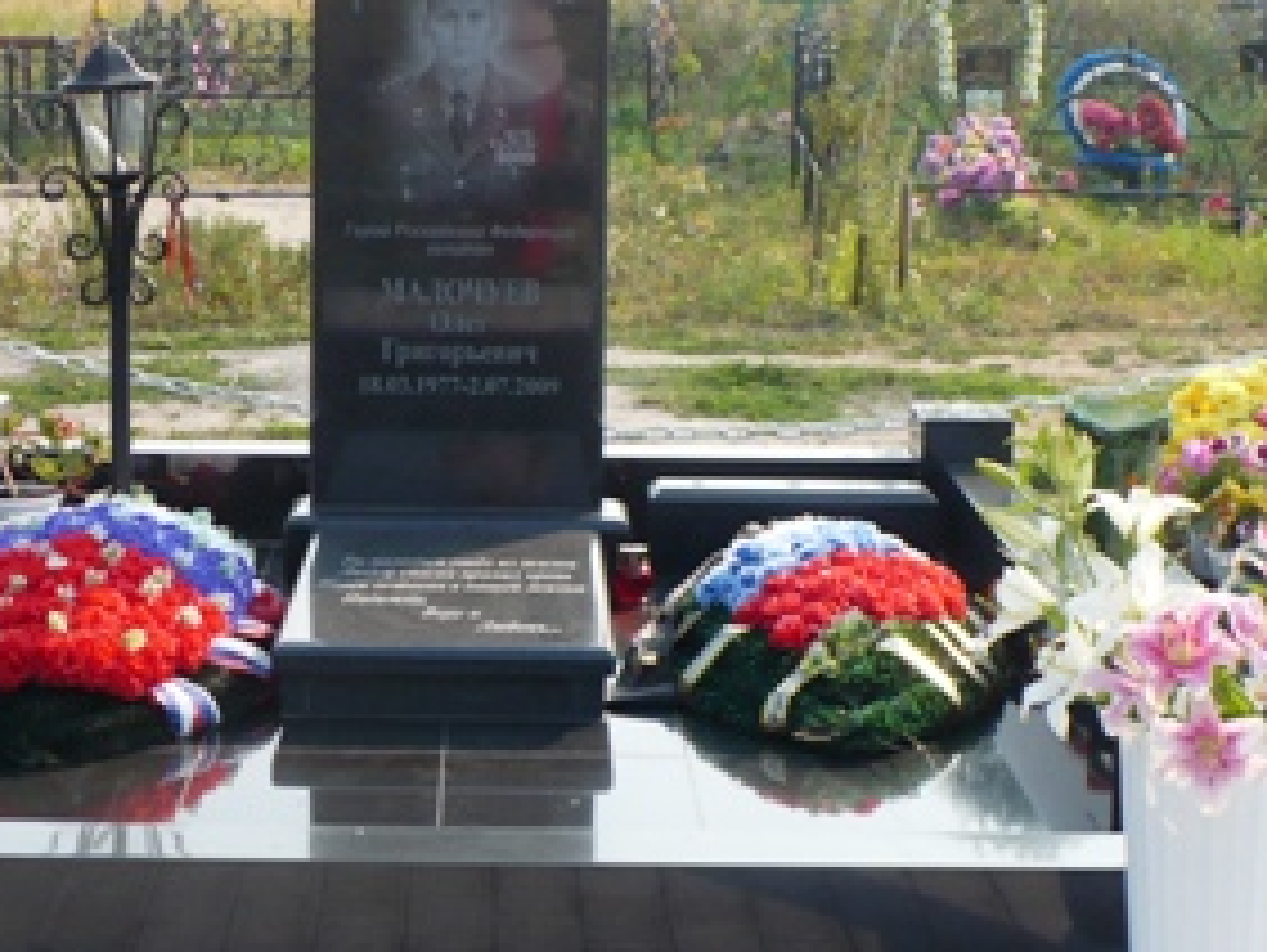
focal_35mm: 85
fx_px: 3114
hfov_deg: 22.9
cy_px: 413
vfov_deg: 17.4
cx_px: 472
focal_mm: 9.9
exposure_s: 1/640
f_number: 3.1
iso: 100
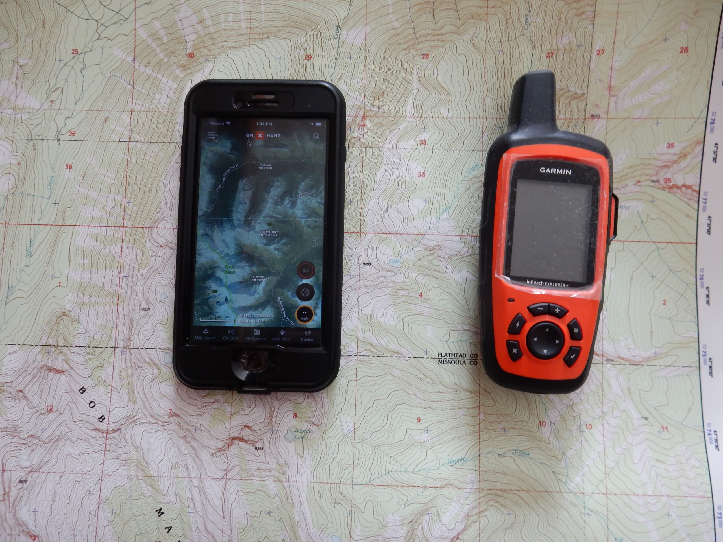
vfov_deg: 54.9
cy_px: 271
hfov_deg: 69.4
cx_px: 362
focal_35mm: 25
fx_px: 522
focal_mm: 4.5
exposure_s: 1/30
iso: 180
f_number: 3.7
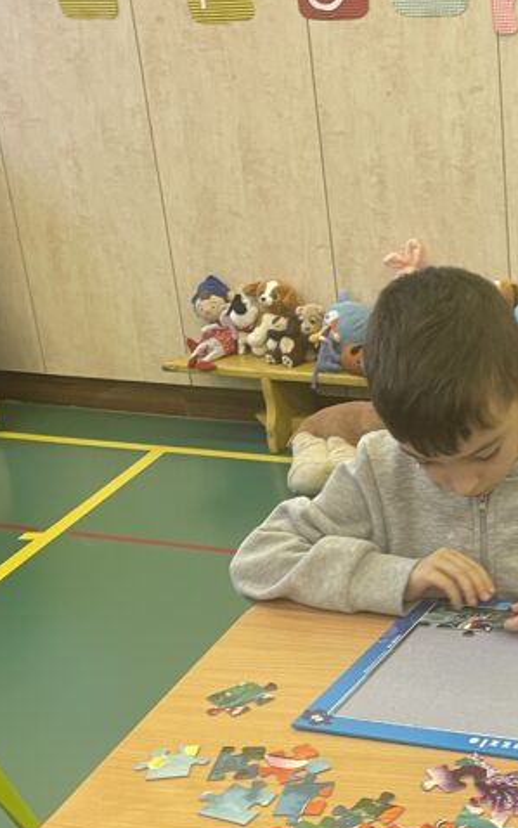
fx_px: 1332
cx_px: 575
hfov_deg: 20.9
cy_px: 629
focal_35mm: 59
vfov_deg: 33.8
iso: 64
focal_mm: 4.2
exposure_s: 1/50
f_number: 1.6
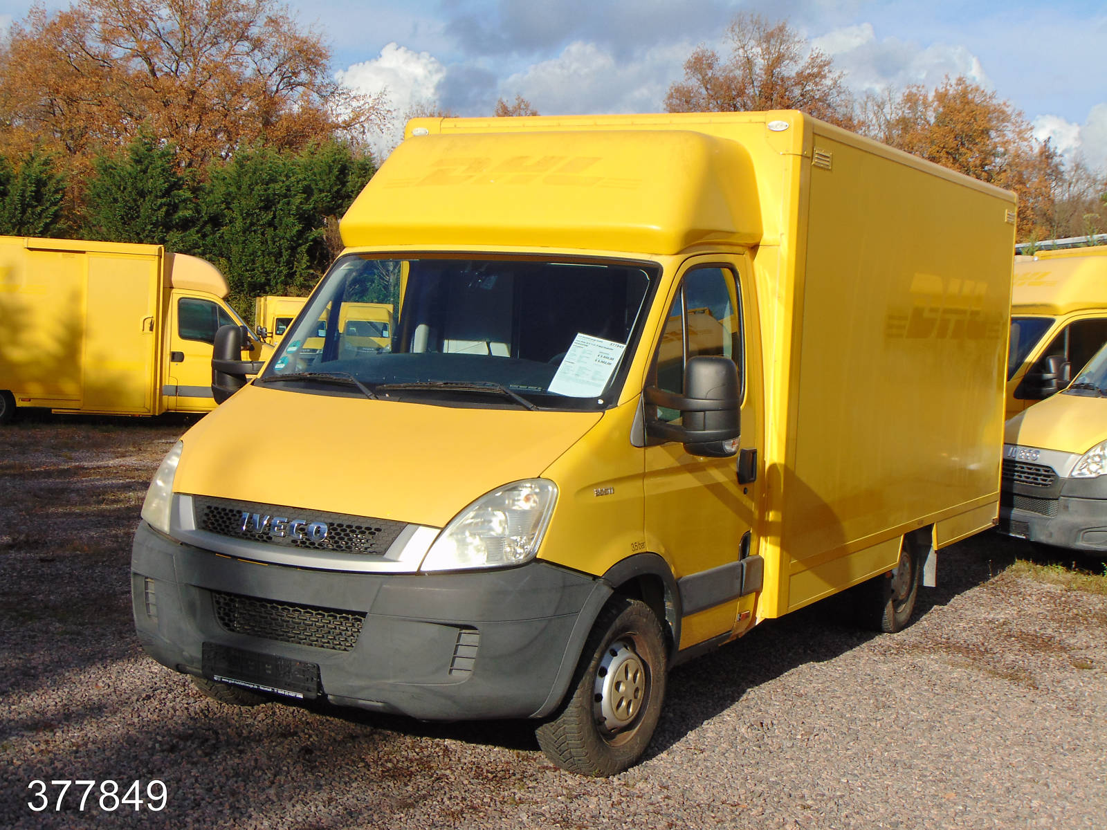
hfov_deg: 38.2
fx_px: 1599
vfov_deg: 29.1
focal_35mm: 50
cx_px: 554
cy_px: 415
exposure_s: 1/640
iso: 80
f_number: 3.5
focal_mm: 9
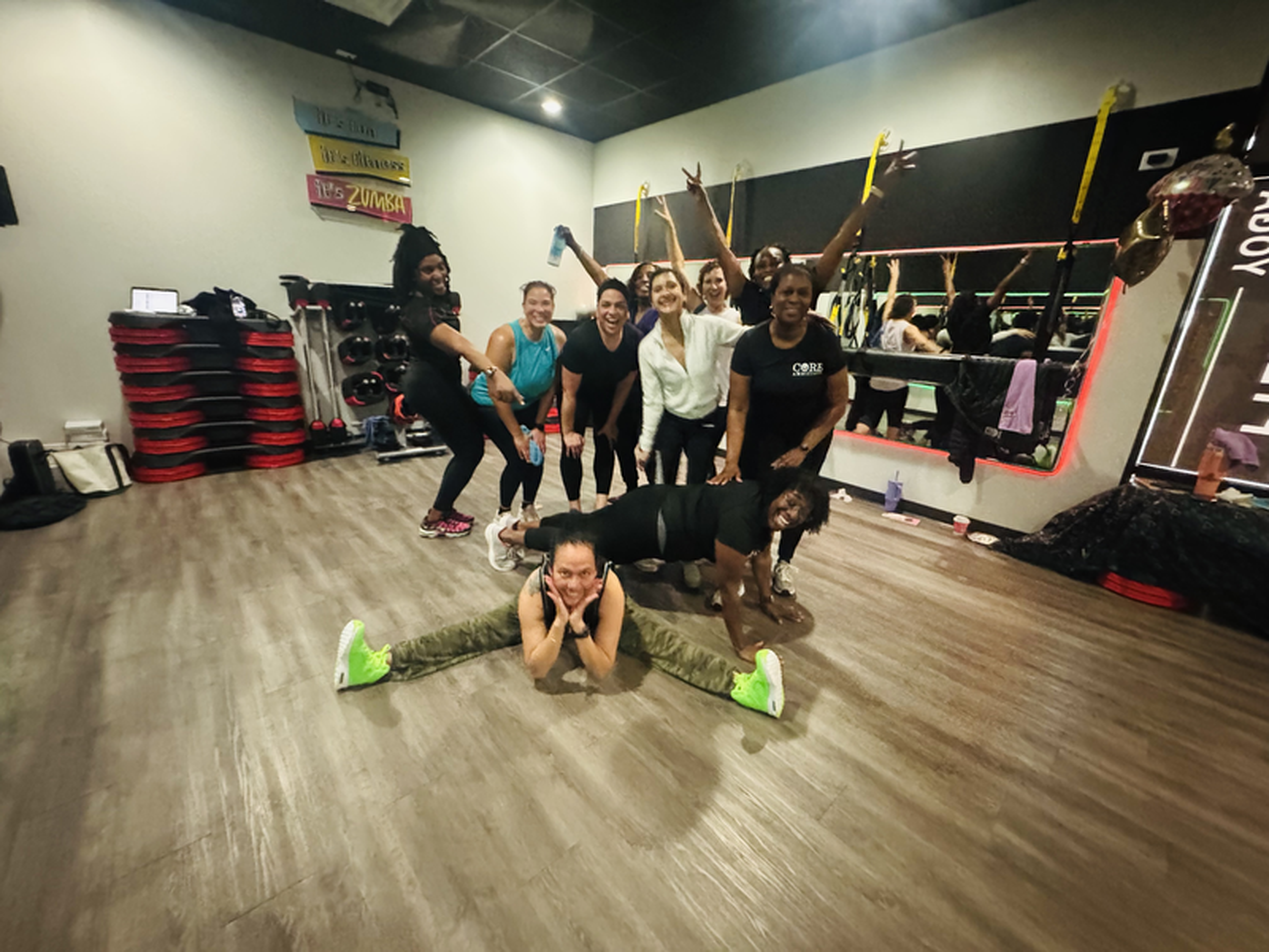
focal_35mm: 14
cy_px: 476
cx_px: 634
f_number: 2.2
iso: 1600
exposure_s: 1/30
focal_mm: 2.22
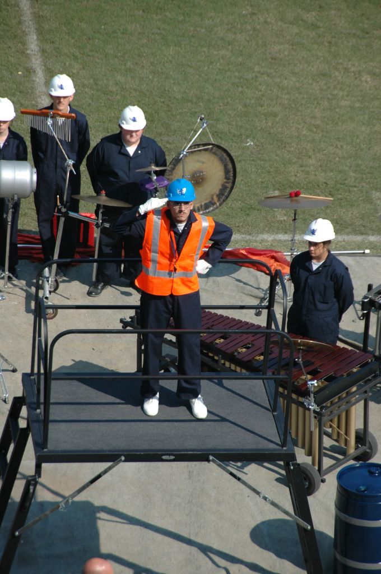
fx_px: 4775
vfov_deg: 6.9
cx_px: 190
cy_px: 287
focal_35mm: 300
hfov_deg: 4.6
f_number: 6.3
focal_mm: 200
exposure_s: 1/640
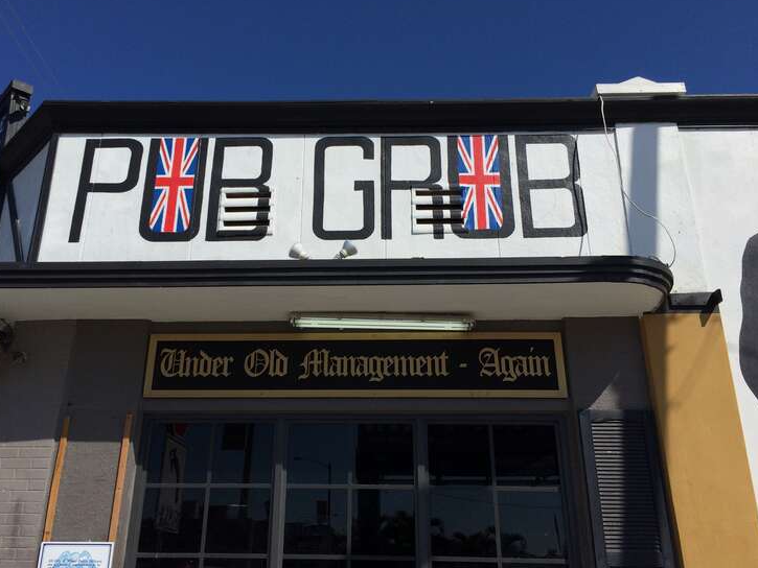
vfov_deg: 44.2
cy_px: 298
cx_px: 344
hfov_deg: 56.7
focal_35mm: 32
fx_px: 701
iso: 40
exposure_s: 1/4566
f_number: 2.2
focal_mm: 4.15
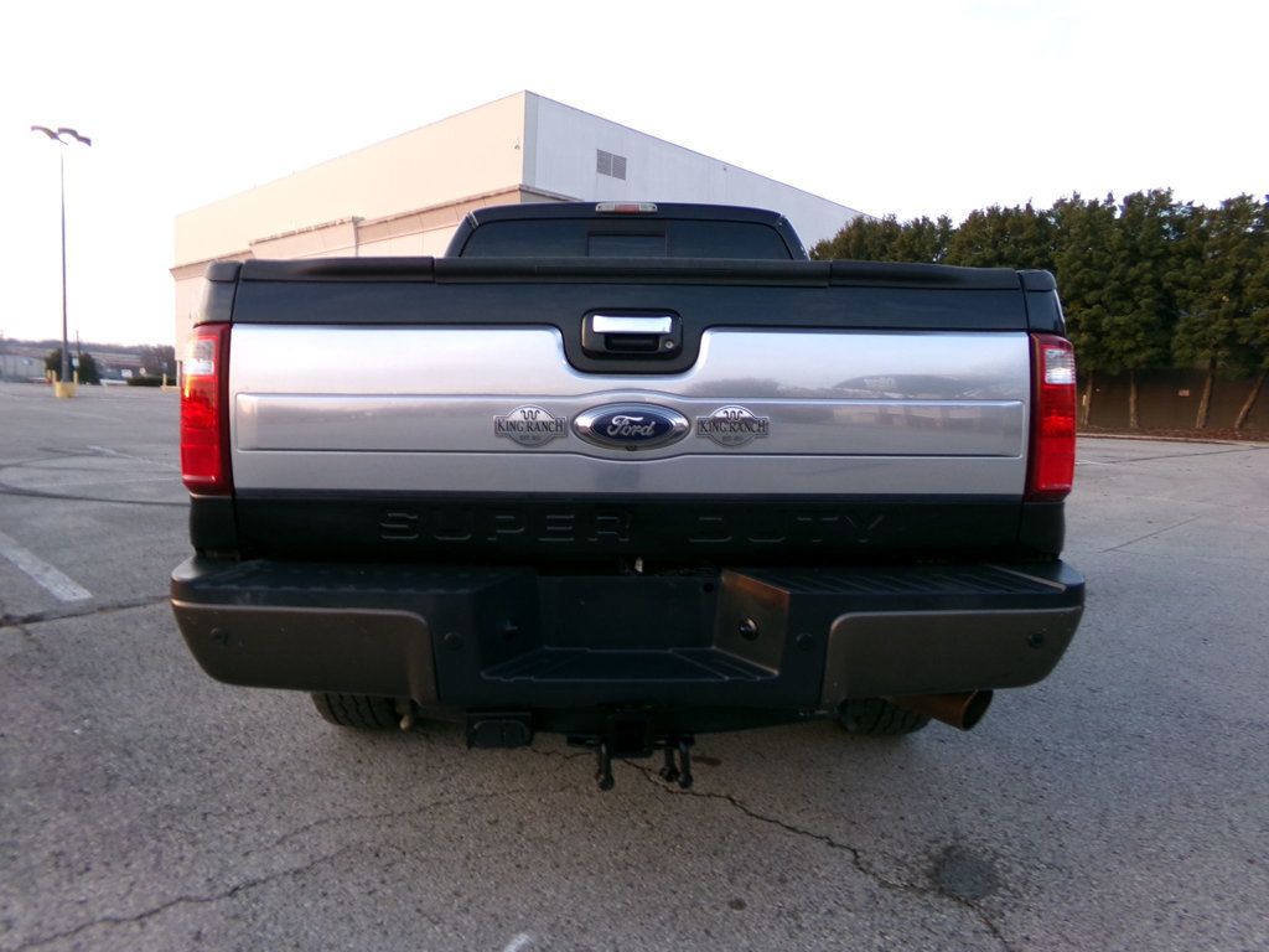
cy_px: 476
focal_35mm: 24
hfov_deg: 71.6
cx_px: 634
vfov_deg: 56.8
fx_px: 880
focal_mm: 4.3
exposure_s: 1/34
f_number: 3.7
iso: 180
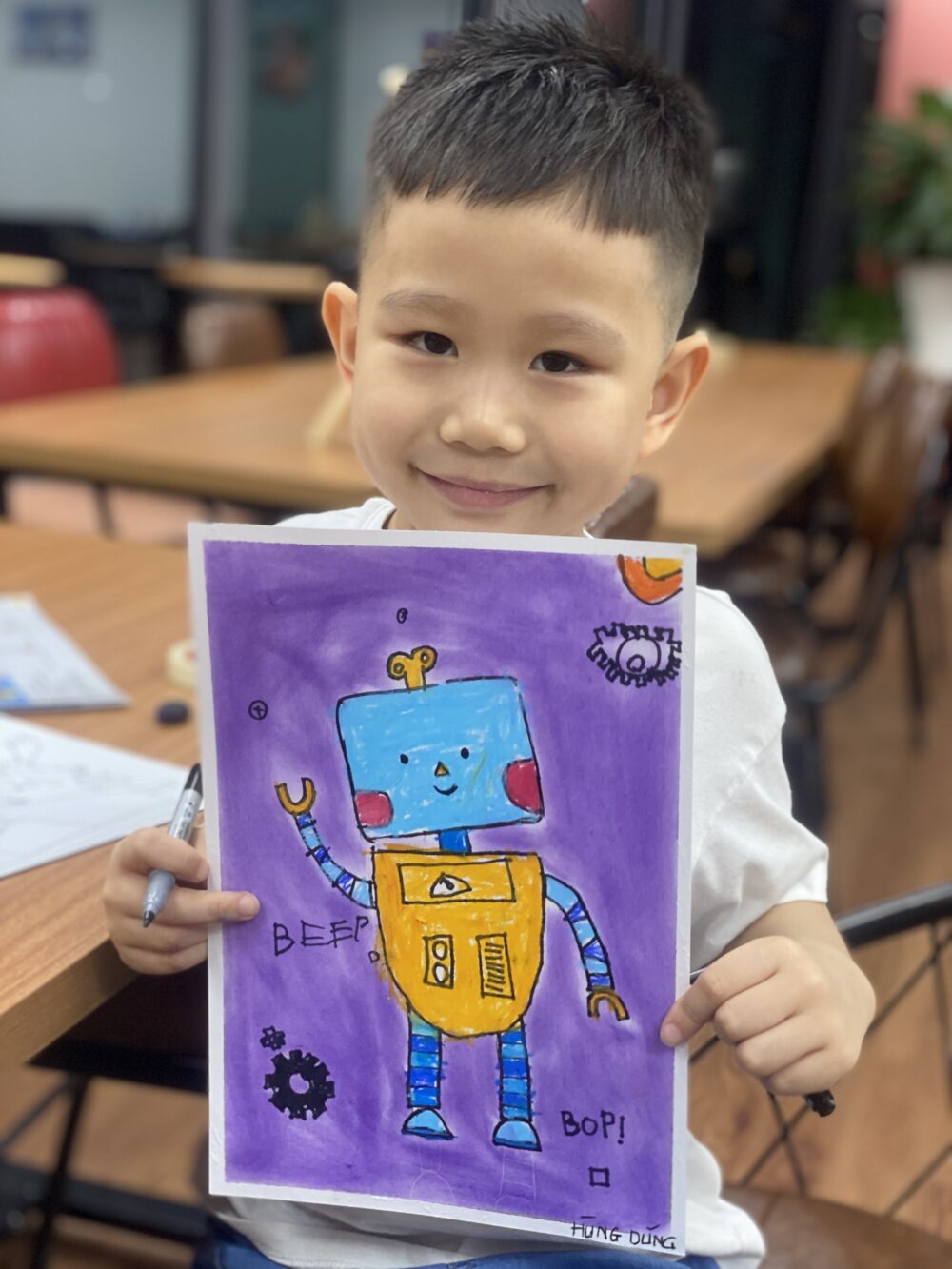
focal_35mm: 52
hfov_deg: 28.0
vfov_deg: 36.8
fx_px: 1906
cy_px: 634
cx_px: 476
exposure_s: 1/100
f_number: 2
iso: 160
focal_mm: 6
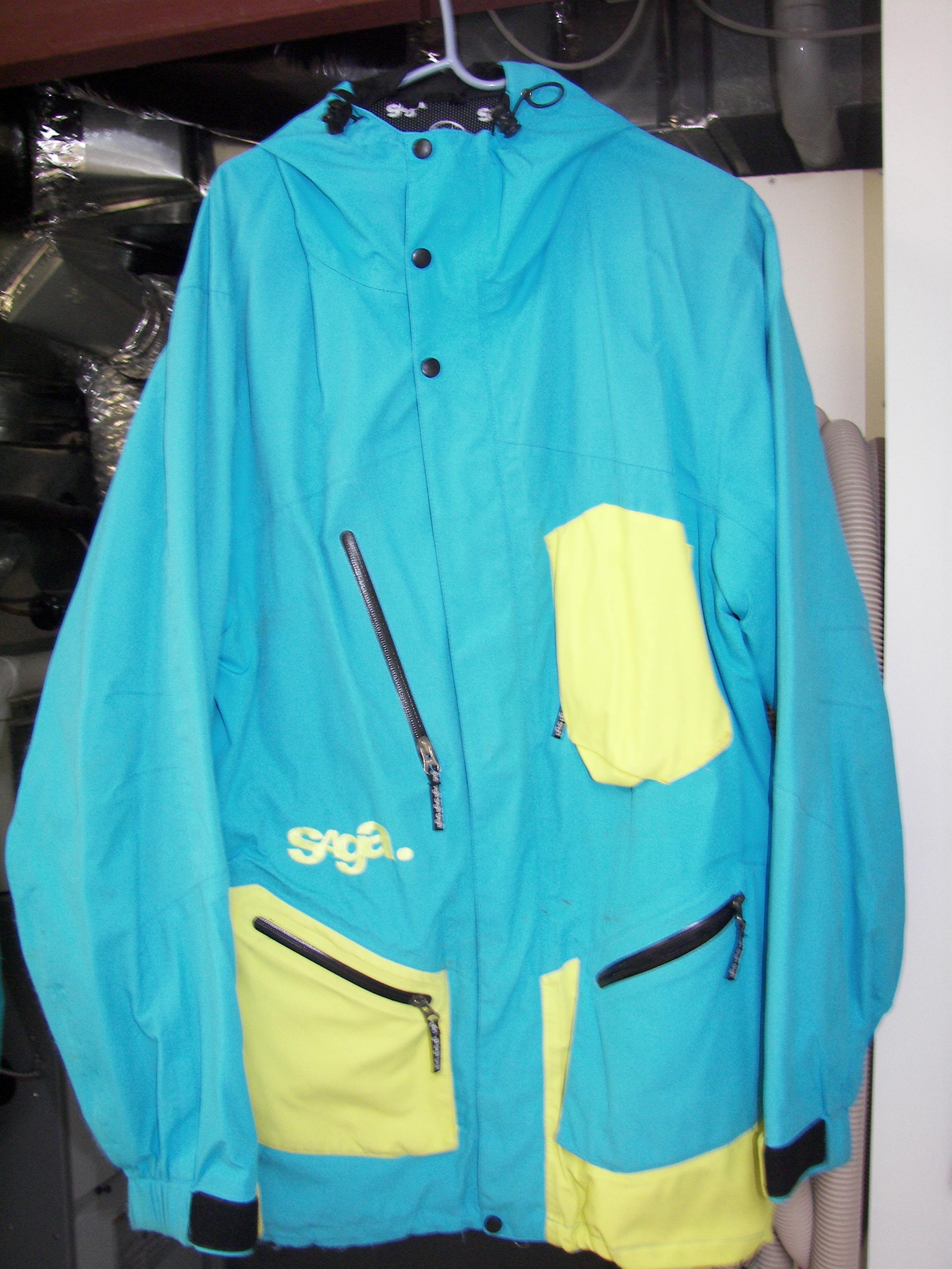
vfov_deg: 51.4
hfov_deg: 39.7
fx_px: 1320
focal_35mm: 36
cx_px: 476
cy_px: 634
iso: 125
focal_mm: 6
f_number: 2.8
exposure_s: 1/8
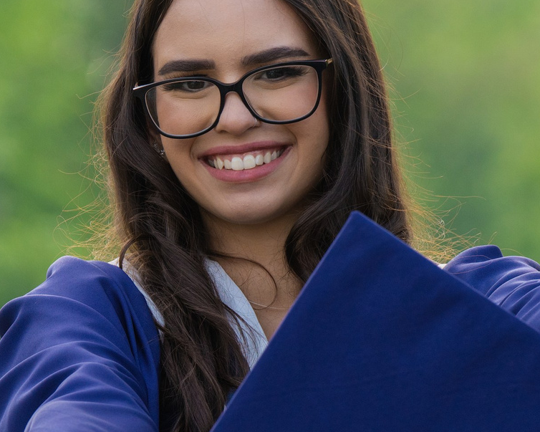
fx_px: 8917
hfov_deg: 3.5
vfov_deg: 2.8
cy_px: 372
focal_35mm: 558
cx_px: 249
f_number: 6.3
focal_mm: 175
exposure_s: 1/320
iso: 500
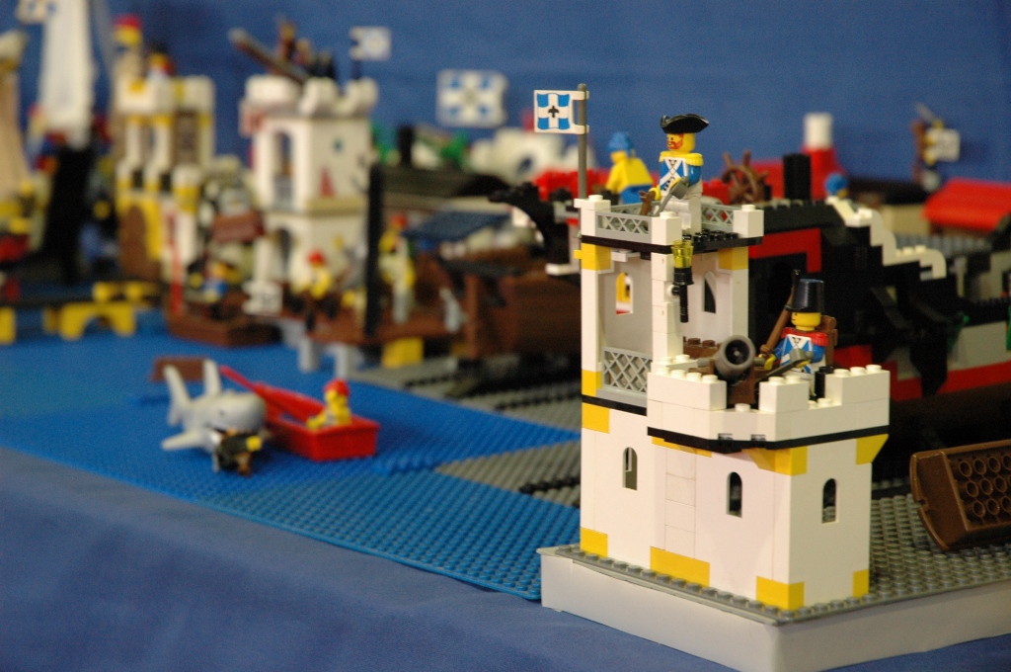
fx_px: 2945
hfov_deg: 19.5
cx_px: 506
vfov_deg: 13.0
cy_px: 336
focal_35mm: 105
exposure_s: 1/15
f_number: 6.3
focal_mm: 70
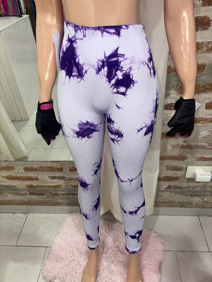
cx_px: 106
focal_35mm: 26
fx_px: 212
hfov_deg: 53.1
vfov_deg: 67.3
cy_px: 141
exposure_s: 1/36
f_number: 1.6
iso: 32
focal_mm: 5.96
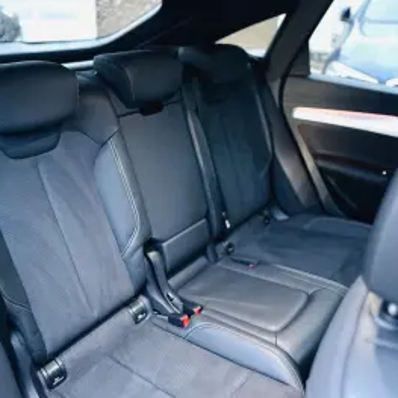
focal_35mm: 29
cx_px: 156
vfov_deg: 55.6
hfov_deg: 55.1
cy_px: 203
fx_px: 377
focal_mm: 6.86
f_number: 1.78
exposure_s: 1/30
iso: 1600
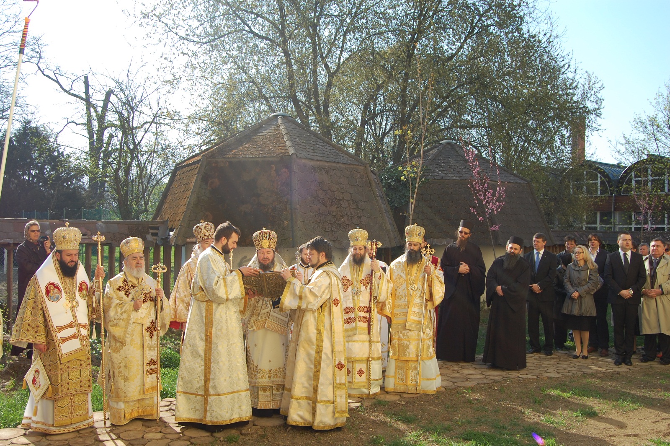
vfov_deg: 39.9
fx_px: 614
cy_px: 223
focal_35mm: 33
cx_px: 335
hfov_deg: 57.3
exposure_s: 1/250
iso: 200
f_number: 8
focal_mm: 22
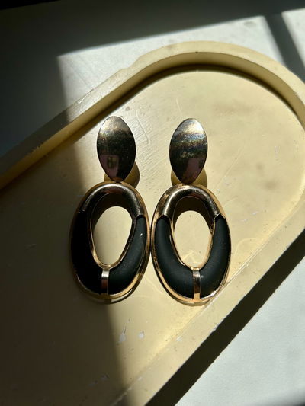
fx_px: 305
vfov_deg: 67.3
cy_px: 203
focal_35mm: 26
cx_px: 152
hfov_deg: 53.1
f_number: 1.5
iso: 50
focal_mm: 5.7
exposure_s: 1/11364
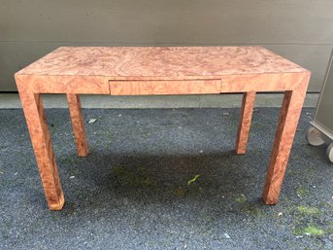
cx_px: 166
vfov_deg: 53.0
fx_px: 250
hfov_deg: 67.3
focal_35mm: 26
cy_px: 125
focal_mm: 5.7
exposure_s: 1/121
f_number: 1.5
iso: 64
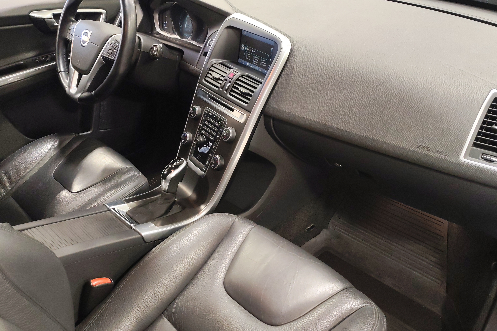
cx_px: 250
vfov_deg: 38.8
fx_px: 469
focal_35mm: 34
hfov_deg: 55.8
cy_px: 146
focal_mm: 6.12
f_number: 1.9
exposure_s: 1/50
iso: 1000
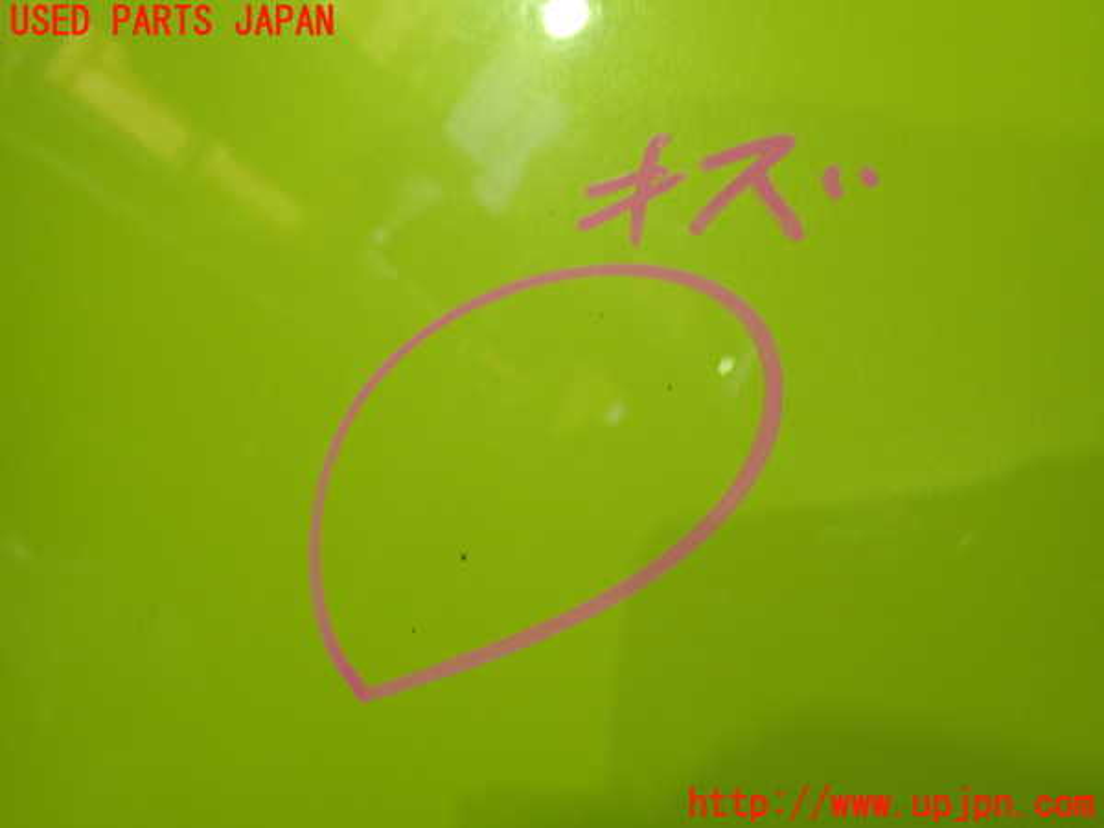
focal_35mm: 30
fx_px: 957
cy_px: 414
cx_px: 552
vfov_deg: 46.8
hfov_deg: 60.0
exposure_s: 1/30
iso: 200
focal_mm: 5.5
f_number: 2.3
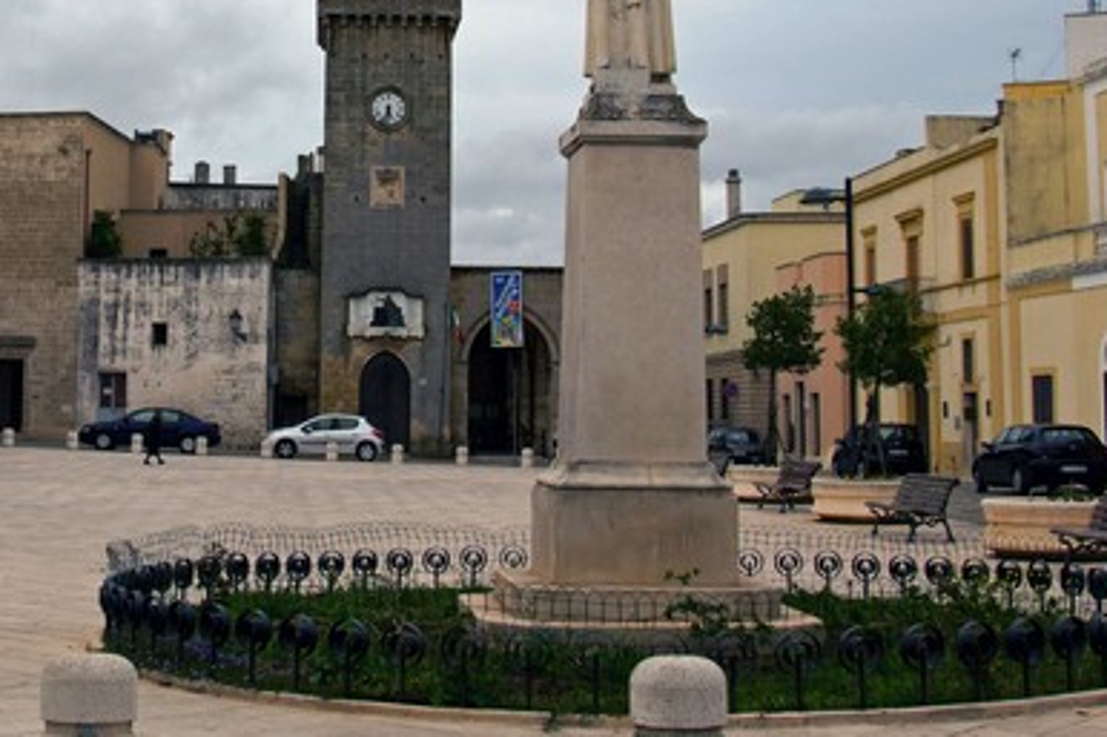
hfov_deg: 35.1
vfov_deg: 23.6
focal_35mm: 56
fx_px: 1721
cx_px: 313
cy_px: 102
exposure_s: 1/320
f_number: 9
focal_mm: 18
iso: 200
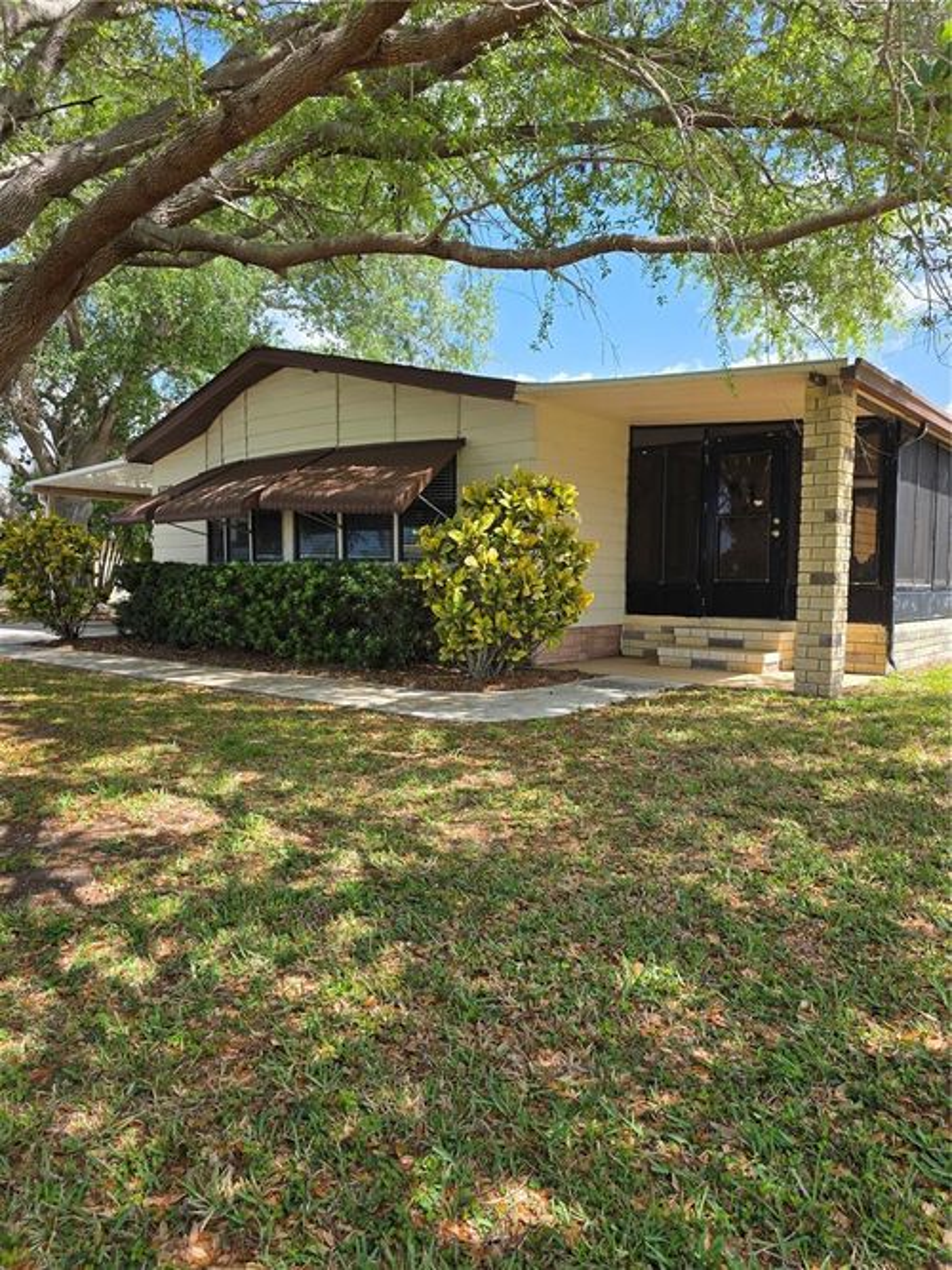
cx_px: 476
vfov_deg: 73.9
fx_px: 844
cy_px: 635
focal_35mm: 23
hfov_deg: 58.9
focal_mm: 6.3
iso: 80
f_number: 1.7
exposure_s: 1/2163
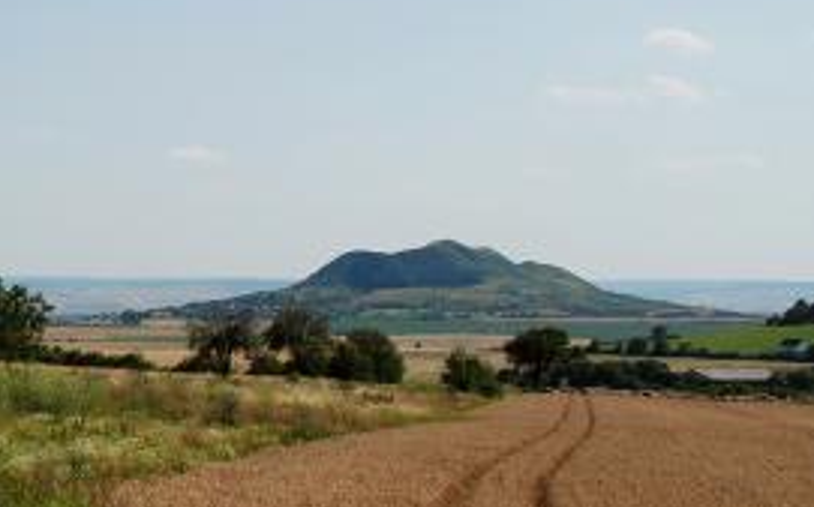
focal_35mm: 61
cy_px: 456
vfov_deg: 20.8
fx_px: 1352
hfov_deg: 31.9
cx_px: 78
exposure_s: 1/320
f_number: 9
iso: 100
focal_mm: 18
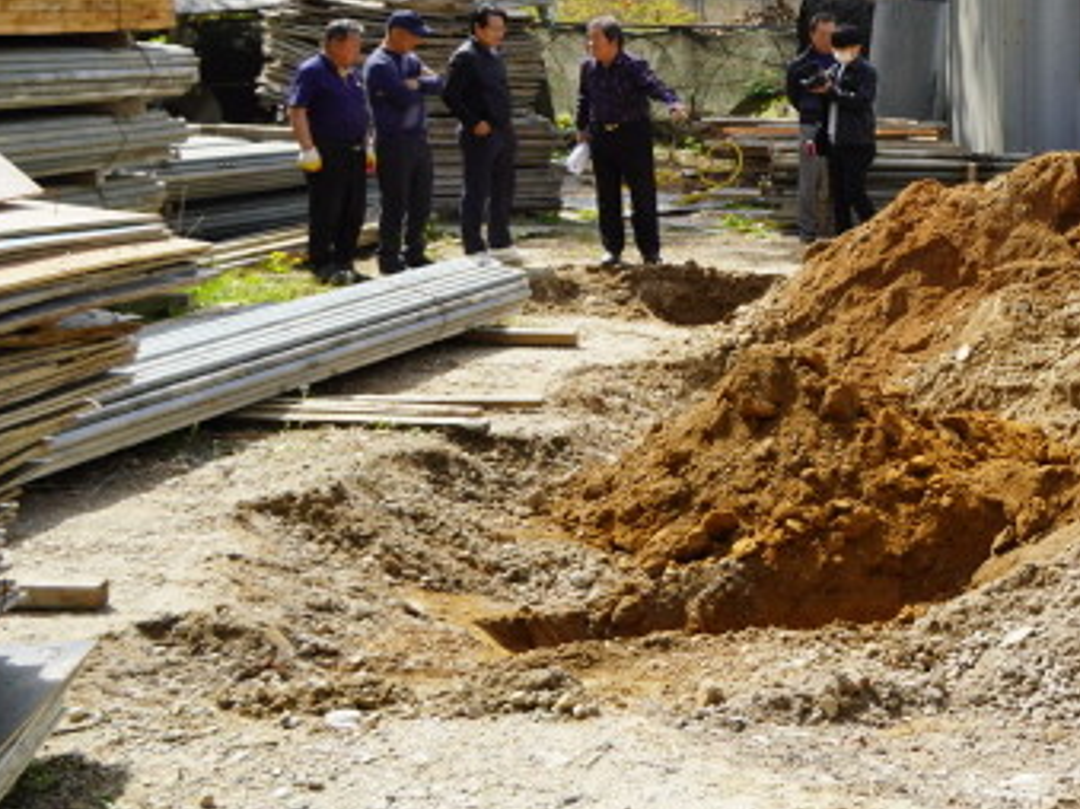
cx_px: 1341
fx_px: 2152
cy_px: 108
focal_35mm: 69
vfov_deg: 20.9
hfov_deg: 25.0
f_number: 5
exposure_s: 1/250
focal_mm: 18
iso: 100
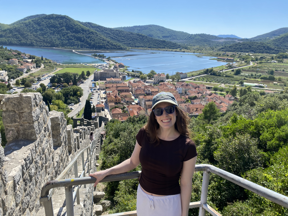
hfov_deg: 67.3
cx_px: 144
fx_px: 216
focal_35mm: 26
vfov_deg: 53.1
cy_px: 108
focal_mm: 4.25
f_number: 1.8
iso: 32
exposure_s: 1/1838
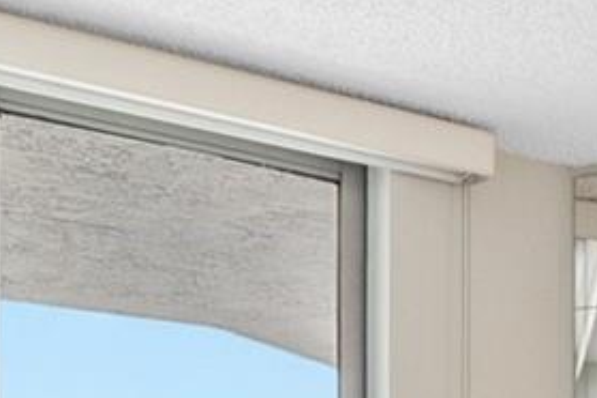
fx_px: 1426
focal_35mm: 86
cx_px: 933
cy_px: 708
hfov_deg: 19.9
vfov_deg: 14.1
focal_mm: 10
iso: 400
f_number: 8
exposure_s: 1/15
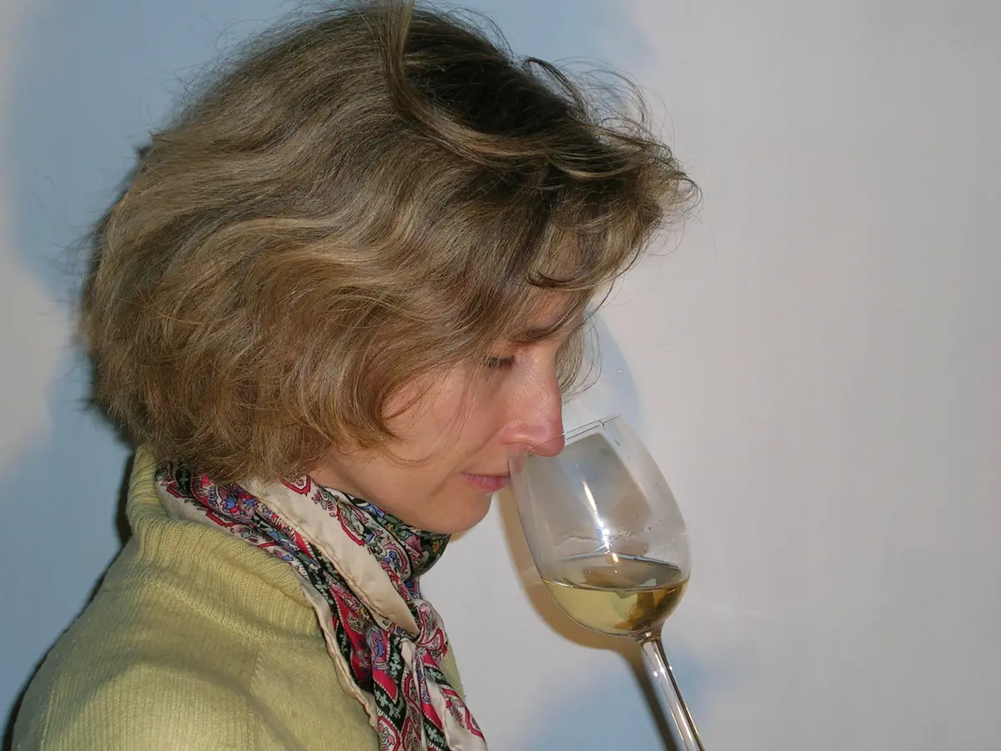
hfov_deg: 23.8
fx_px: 2371
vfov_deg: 18.0
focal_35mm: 82
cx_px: 500
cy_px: 376
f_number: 4.1
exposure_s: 1/60.1
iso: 50
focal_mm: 12.4
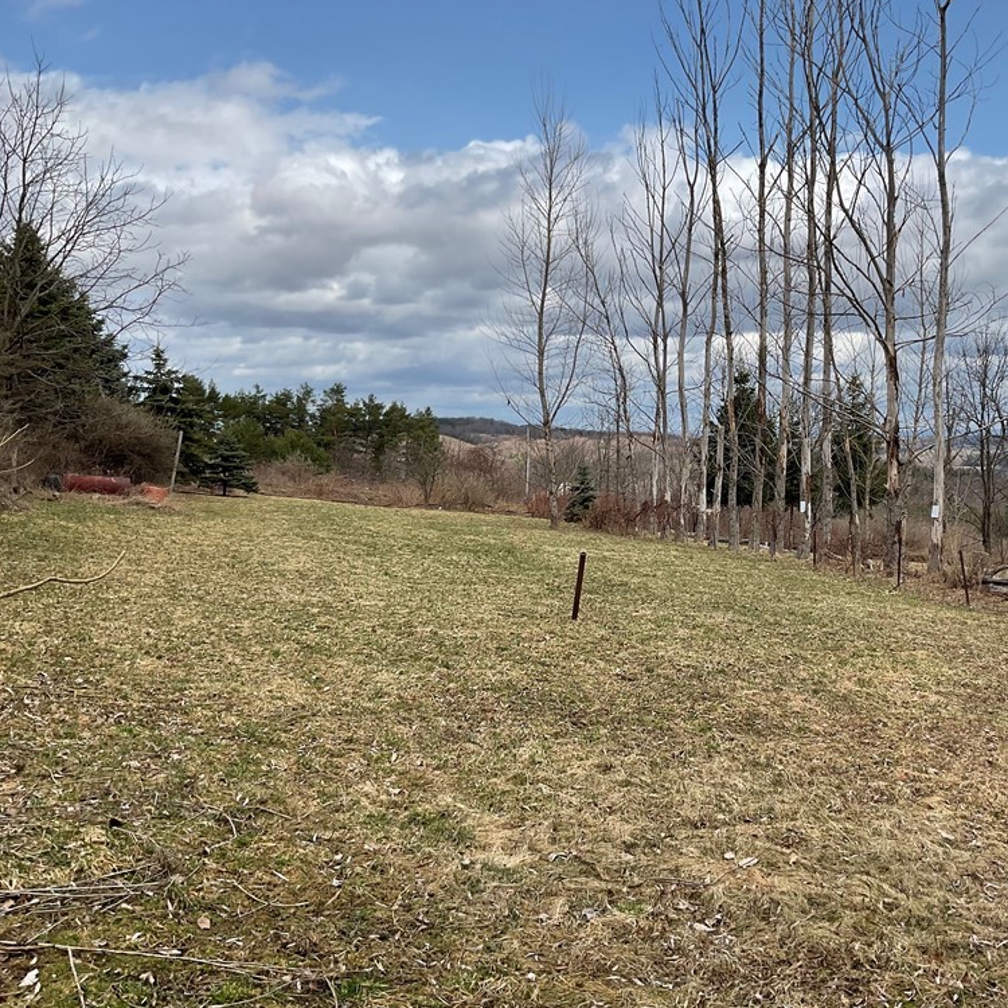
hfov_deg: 46.4
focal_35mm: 35
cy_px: 496
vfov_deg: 47.2
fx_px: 1153
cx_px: 676
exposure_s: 1/2058
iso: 16
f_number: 1.8
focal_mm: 3
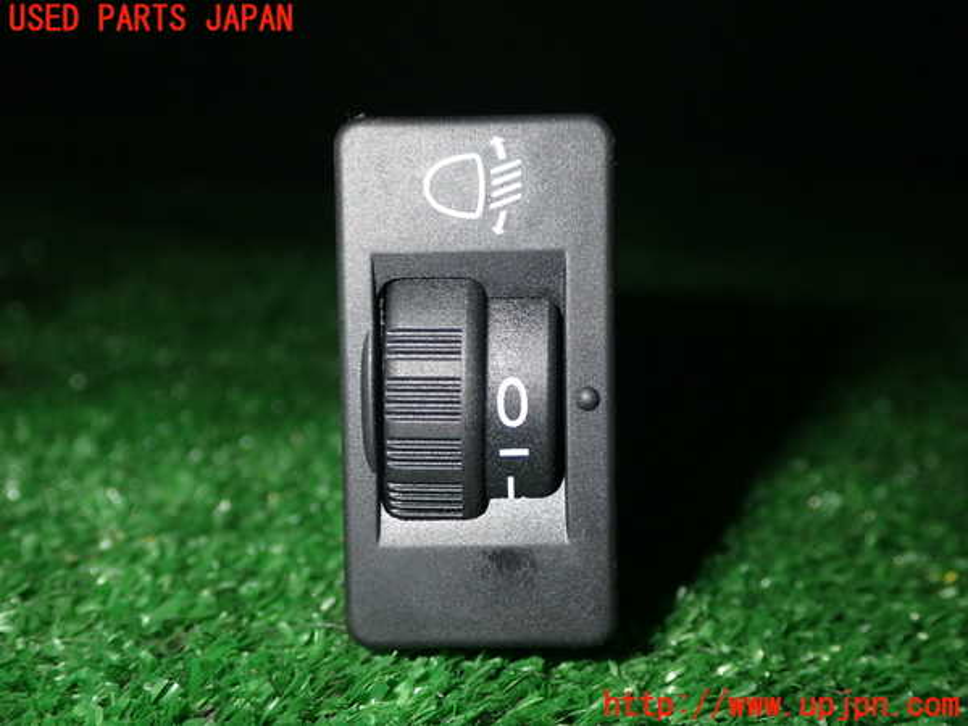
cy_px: 363
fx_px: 1230
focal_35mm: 44
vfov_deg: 32.9
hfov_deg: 42.9
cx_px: 484
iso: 200
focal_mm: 7.84
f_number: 9
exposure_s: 1/40
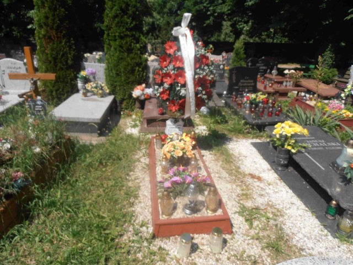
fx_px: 245
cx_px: 176
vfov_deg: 56.8
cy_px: 132
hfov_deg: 71.6
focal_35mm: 24
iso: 80
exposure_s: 1/1250
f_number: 3
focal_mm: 4.2
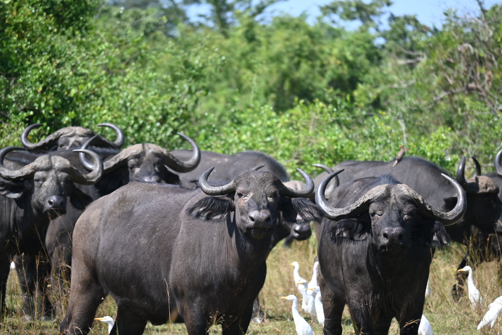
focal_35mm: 375
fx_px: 5229
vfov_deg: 3.7
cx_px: 251
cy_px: 168
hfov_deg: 5.5
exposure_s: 1/500
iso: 250
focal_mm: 250
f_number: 6.3
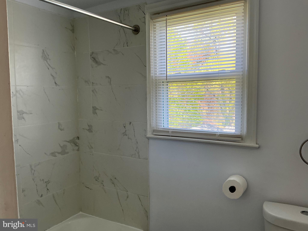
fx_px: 249
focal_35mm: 28
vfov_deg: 49.7
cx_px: 154
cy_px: 116
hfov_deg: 63.4
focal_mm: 3
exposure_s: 1/100
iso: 50
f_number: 1.8
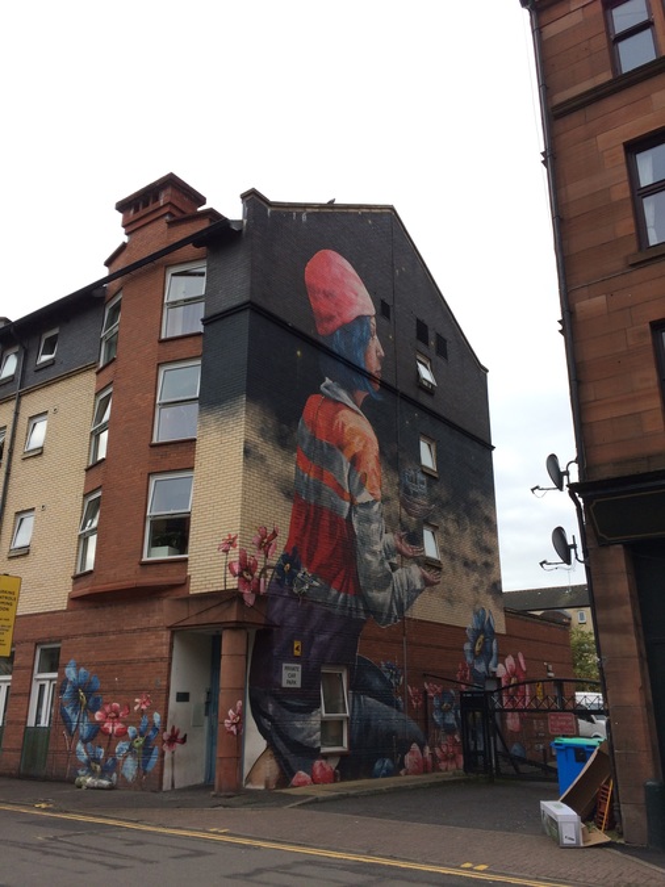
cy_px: 444
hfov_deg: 48.2
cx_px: 332
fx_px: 743
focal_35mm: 29
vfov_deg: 61.7
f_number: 2.2
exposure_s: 1/1001
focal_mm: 4.15
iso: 32
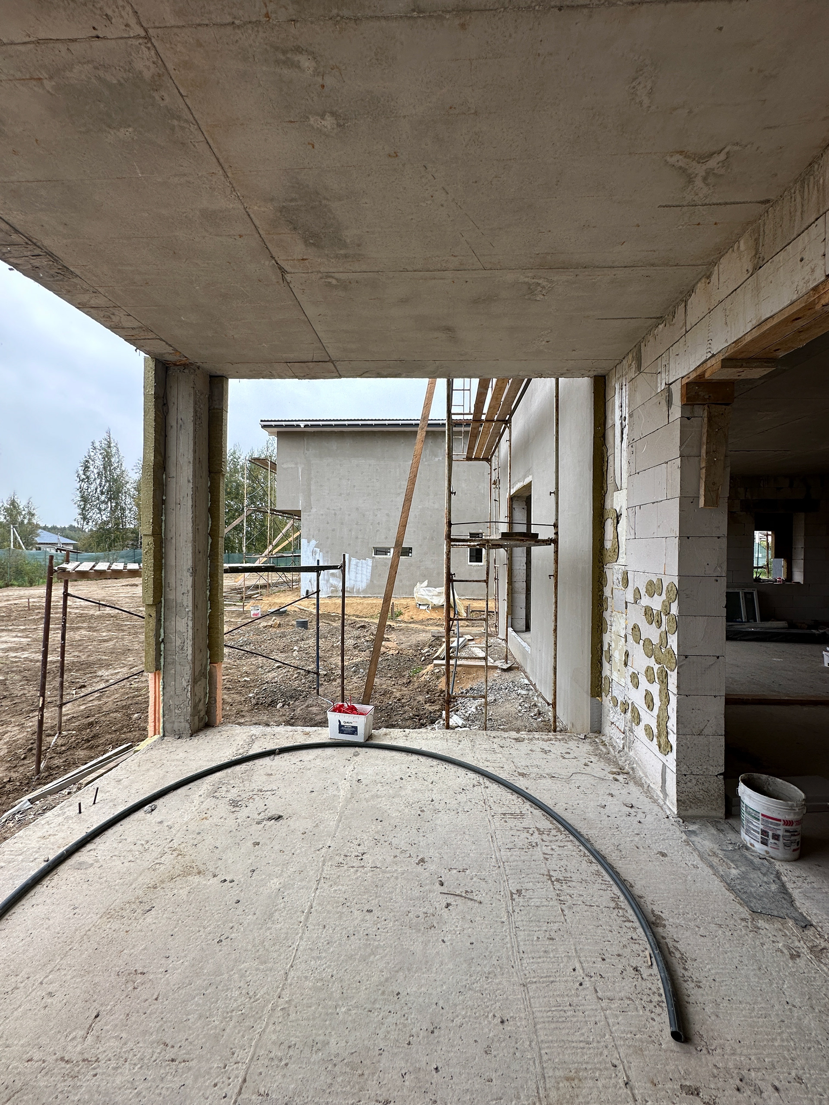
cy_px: 552
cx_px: 414
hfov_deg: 85.7
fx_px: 447
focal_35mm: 14
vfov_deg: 102.1
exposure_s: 1/250
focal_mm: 2.22
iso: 40
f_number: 2.2
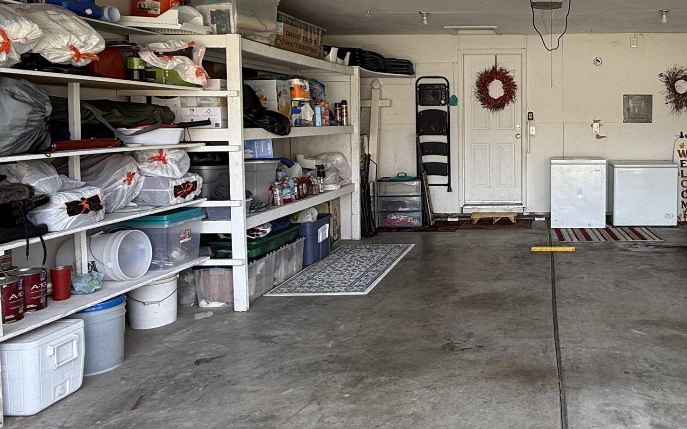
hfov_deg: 56.9
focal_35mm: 31
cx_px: 546
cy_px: 150
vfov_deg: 40.2
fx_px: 580
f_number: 2.2
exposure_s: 1/99
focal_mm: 2.22
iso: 50
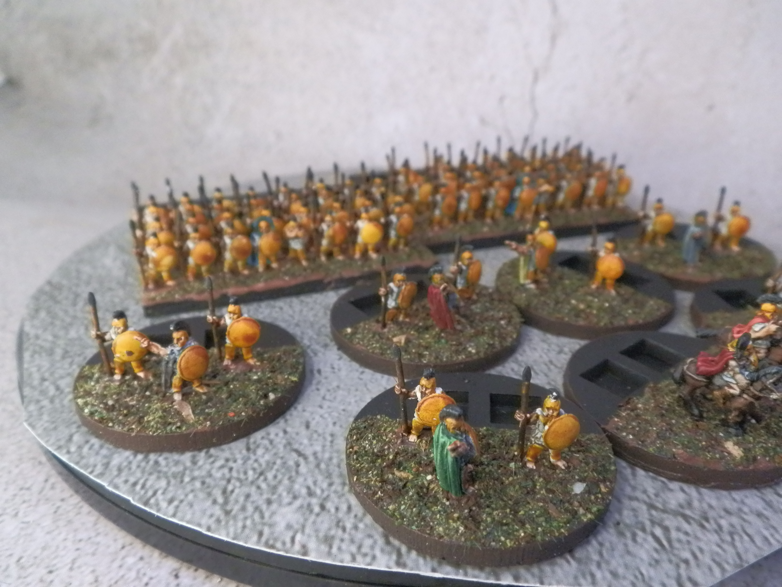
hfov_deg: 63.4
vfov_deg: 49.7
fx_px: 633
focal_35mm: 28
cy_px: 294
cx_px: 391
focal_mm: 5
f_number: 3.1
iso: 400
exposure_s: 1/125
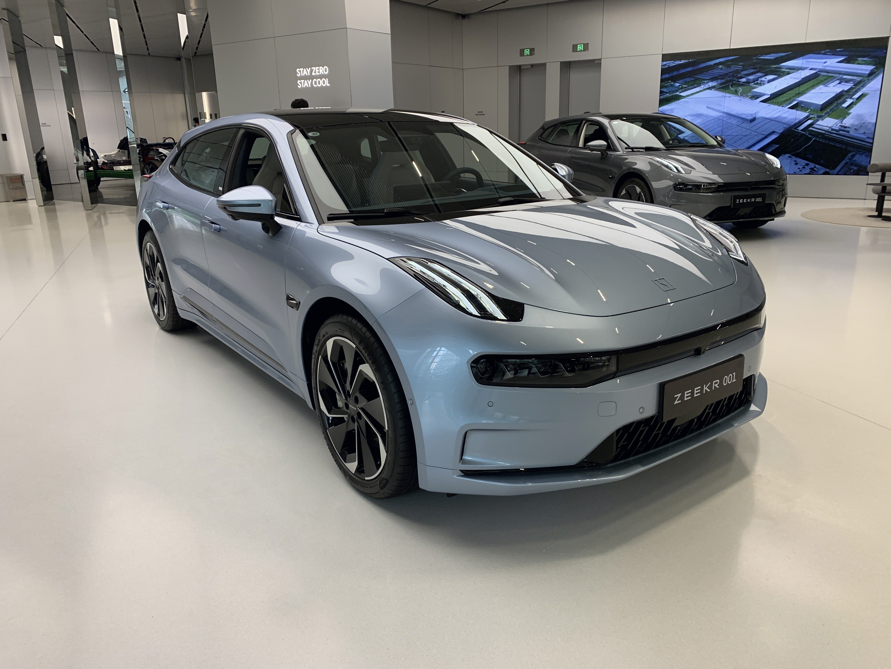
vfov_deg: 53.1
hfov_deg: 67.3
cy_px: 334
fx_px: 669
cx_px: 446
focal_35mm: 26
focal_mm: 4.25
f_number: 1.8
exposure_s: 1/121
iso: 80
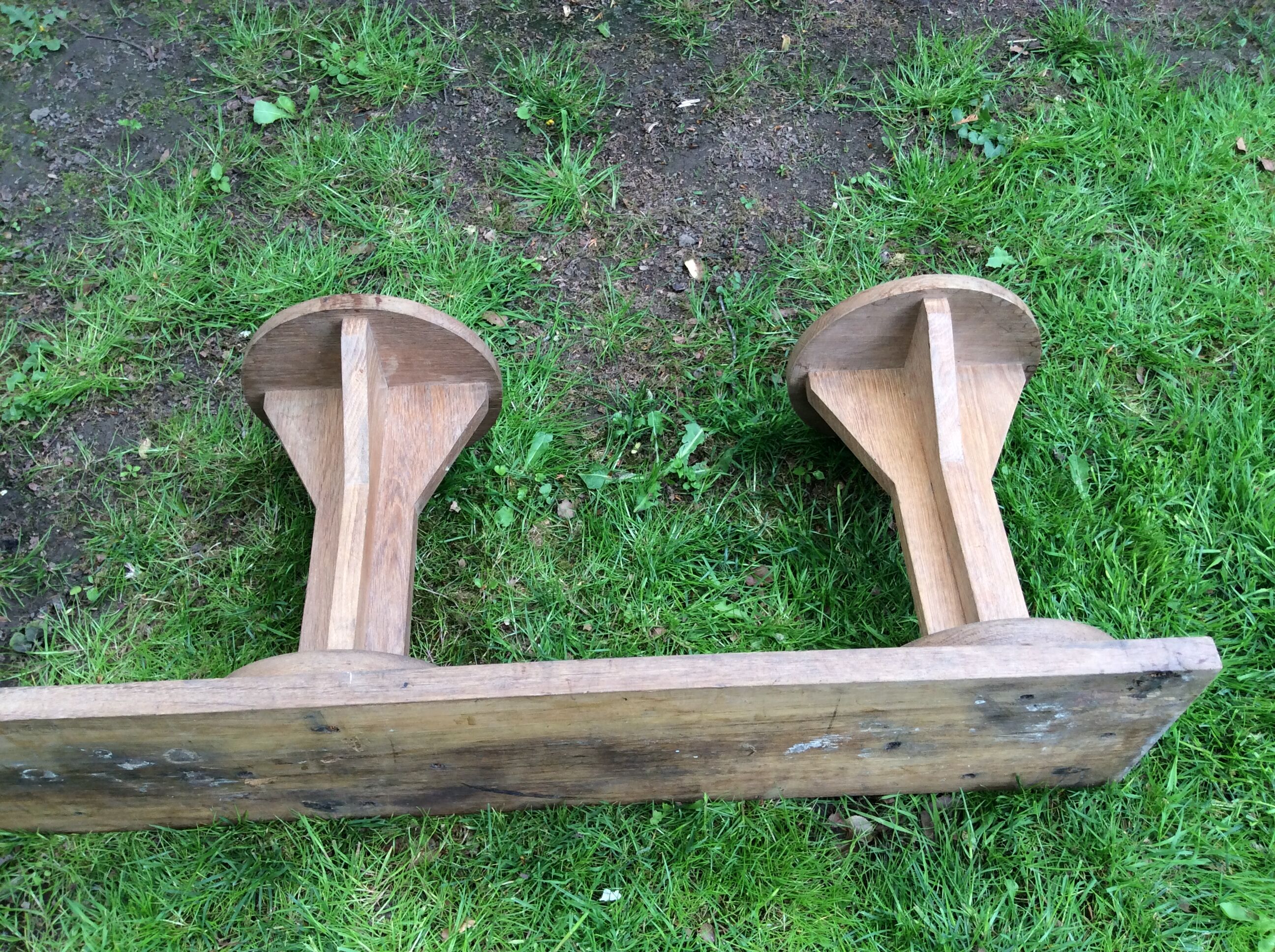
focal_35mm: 32
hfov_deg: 56.9
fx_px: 1177
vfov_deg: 44.1
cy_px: 476
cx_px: 638
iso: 32
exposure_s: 1/100
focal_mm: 3.3
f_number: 2.4
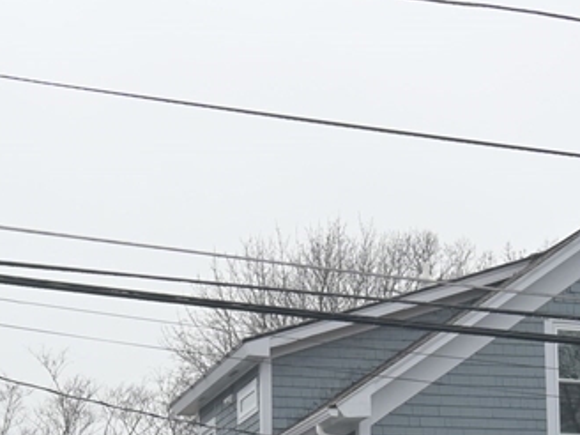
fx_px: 1407
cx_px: 267
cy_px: 595
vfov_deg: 16.4
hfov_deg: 23.3
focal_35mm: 84
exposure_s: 1/250
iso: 400
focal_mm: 19
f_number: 8
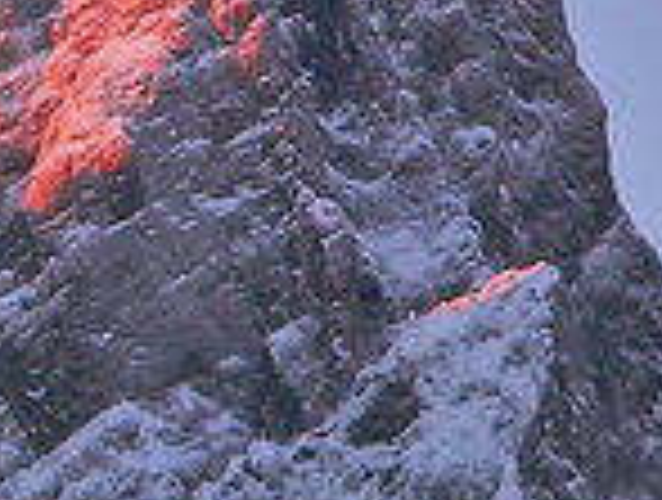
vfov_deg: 3.3
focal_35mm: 452
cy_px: 176
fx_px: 8665
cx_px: -608
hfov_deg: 4.3
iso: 200
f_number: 2.8
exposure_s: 1/50
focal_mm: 18.5
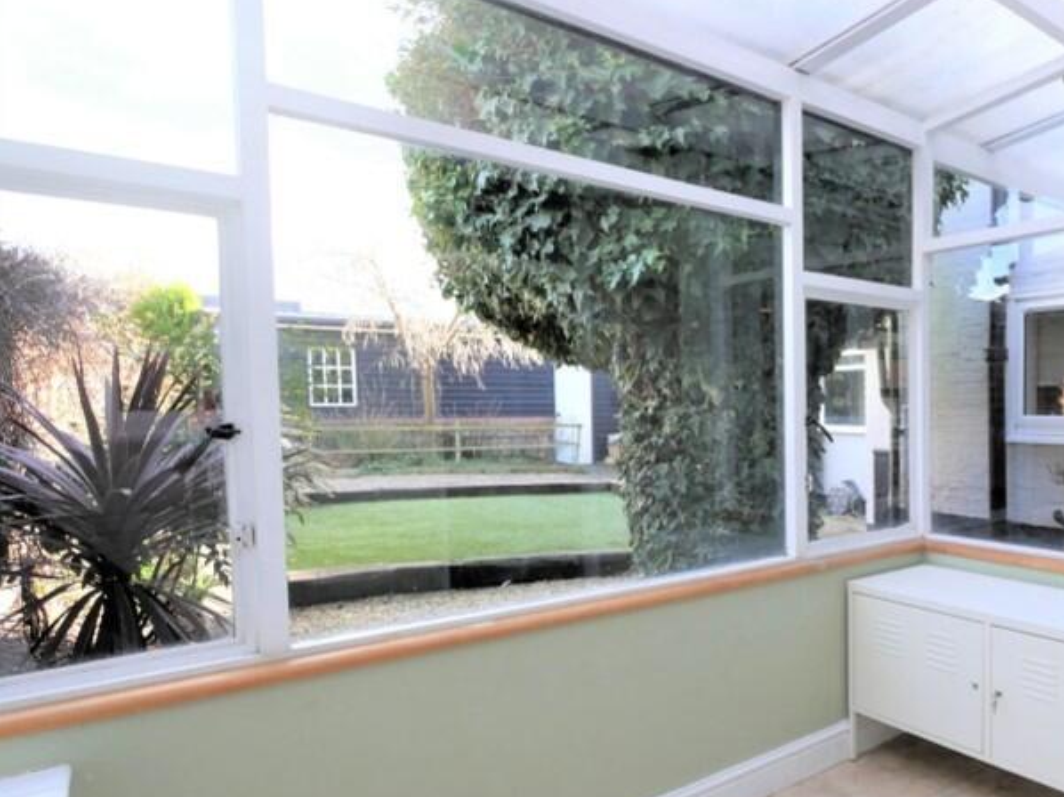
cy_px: 446
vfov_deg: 56.6
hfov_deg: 62.8
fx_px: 737
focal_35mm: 24
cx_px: 909
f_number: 4
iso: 200
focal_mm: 7
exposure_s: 1/125
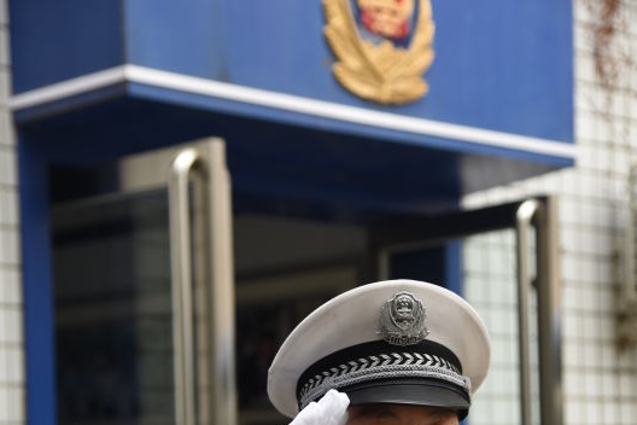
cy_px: 413
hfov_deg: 20.4
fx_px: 1769
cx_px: 318
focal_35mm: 100
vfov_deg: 13.5
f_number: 4
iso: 500
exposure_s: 1/80
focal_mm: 66
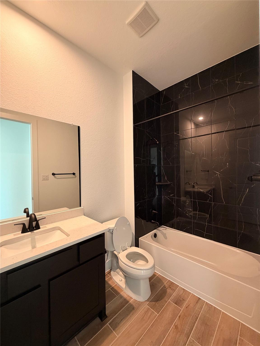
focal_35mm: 14
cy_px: 173
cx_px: 130
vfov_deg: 102.1
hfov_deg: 85.7
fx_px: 140
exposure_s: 1/60
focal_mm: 2.22
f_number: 2.2
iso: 320
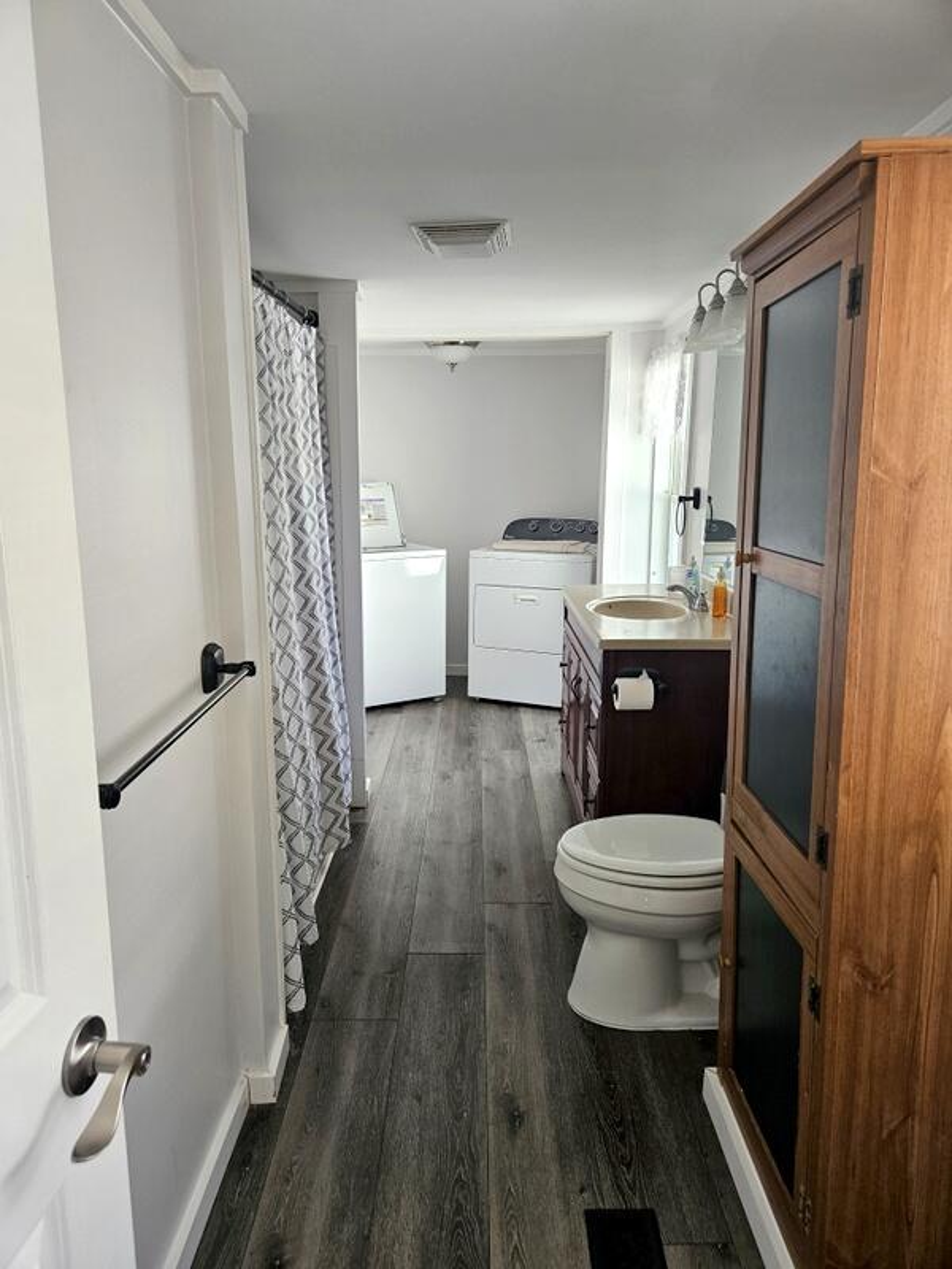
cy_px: 634
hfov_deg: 58.9
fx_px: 843
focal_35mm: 23
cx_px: 476
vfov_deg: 73.9
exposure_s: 1/120
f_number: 1.8
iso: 160
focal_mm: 5.4
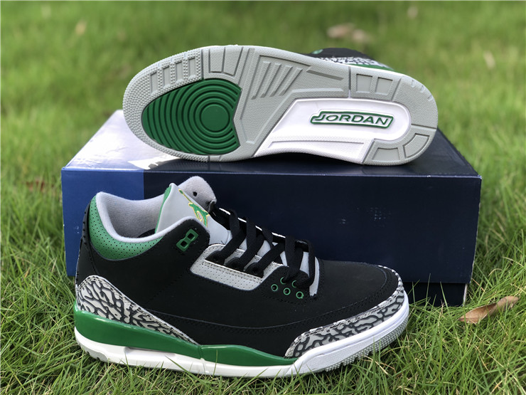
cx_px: 263
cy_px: 198
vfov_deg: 28.0
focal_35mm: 52
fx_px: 790
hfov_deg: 36.8
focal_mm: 6
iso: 25
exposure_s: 1/120
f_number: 2.4
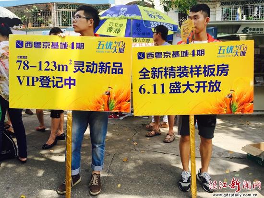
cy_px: 99
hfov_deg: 61.6
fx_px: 221
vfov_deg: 48.3
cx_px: 132
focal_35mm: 29
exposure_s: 1/430
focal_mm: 4.15
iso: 32
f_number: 2.2
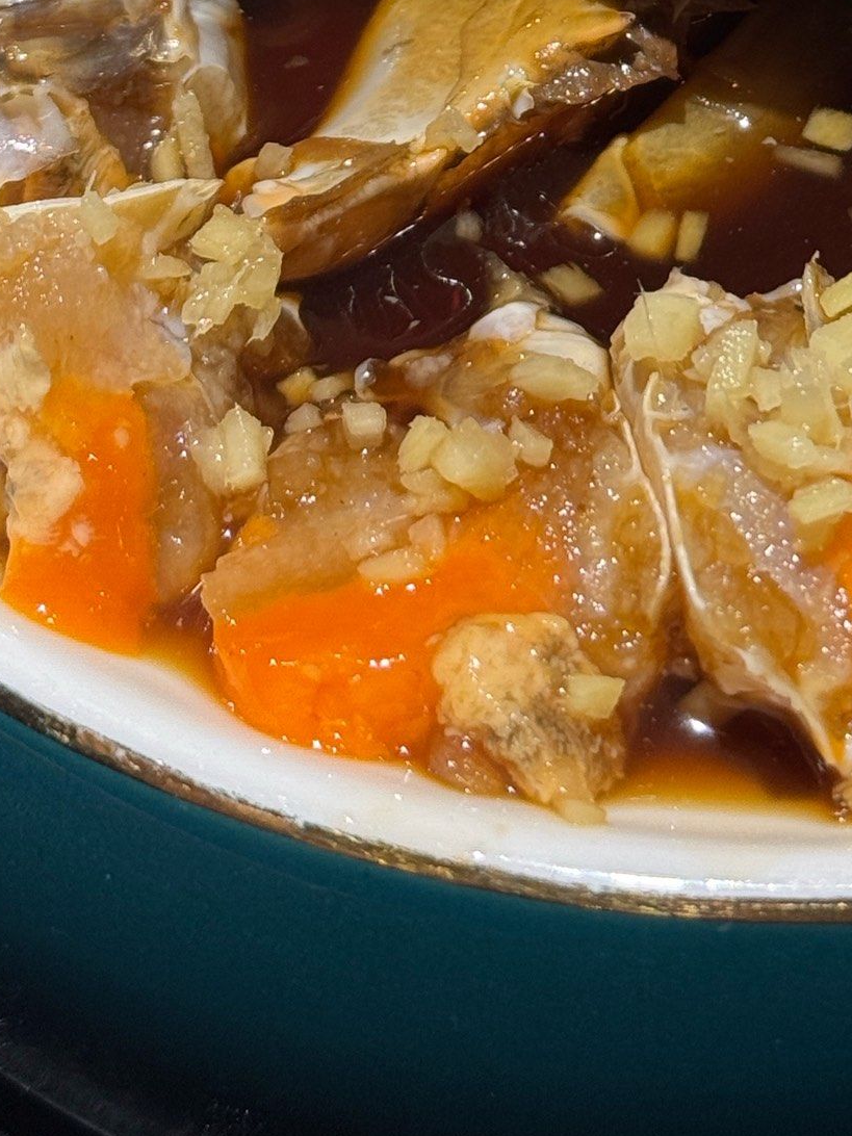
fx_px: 3938
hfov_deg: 12.2
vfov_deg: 15.9
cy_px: -128
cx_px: 819
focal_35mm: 120
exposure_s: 1/100
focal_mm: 6.76
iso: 100
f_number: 1.78
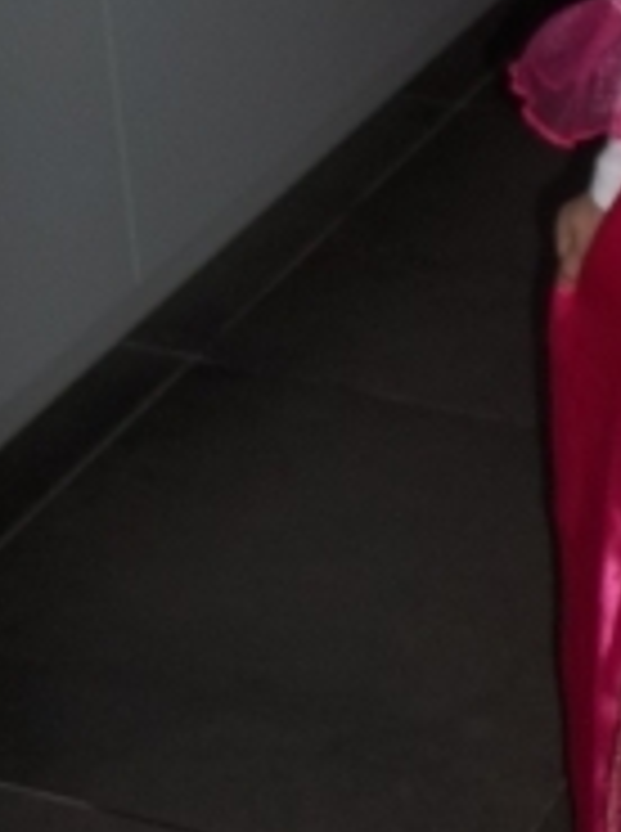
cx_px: 896
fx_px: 2496
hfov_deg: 13.5
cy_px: 117
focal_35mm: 104
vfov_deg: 18.7
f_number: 2.9
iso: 64
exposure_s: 1/30
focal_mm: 5.7
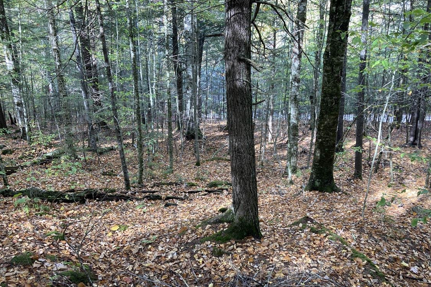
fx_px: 359
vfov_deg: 43.6
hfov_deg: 61.9
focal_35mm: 30
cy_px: 155
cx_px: 214
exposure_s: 1/92
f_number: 1.8
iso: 80
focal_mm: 3.99
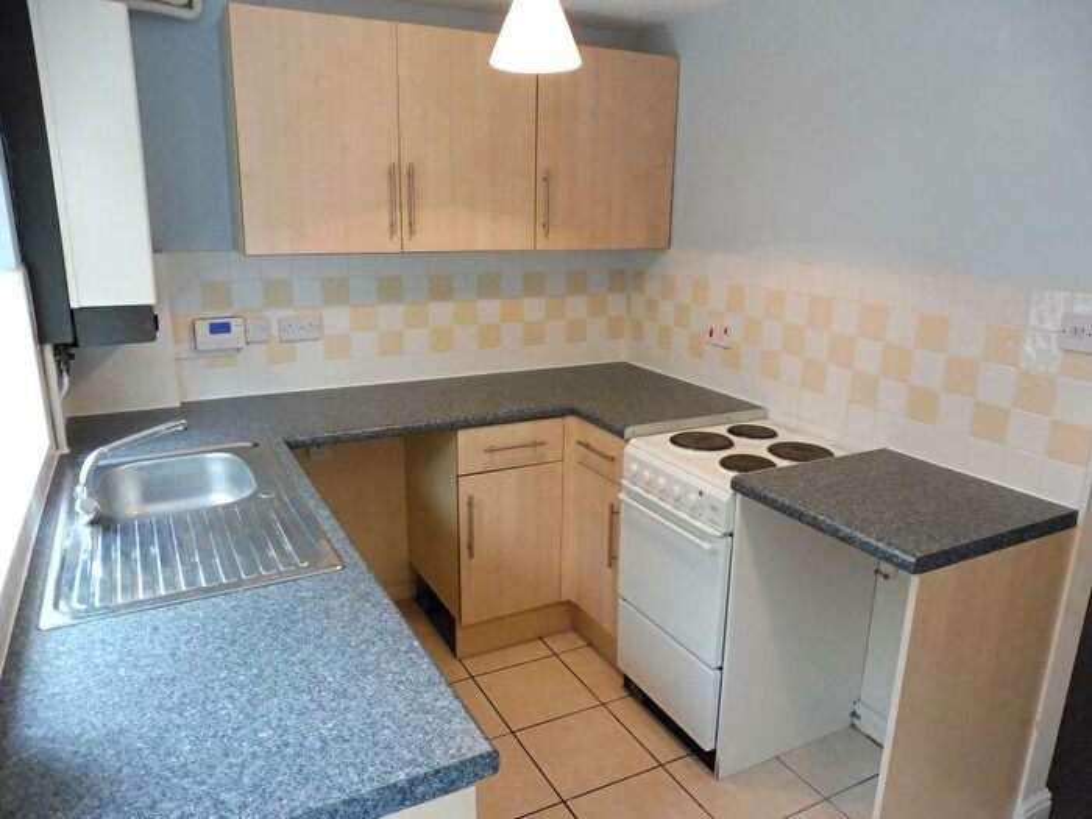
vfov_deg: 56.8
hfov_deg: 71.6
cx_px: 546
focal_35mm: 24
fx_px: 757
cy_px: 410
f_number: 3.3
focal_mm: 4.3
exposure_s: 1/50
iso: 400
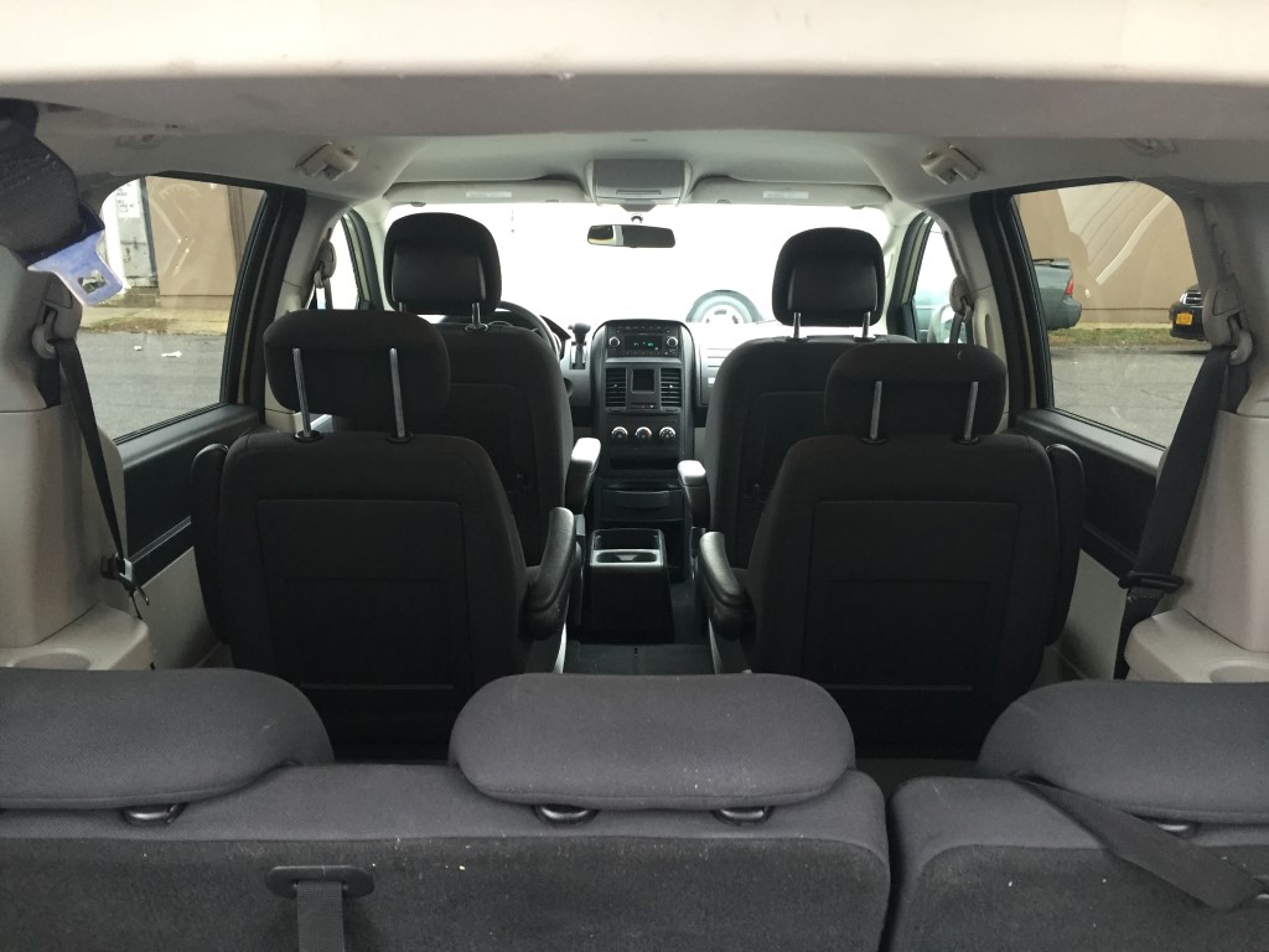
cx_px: 634
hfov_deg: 61.7
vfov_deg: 48.2
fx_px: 1063
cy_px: 476
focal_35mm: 29
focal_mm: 4.15
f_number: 2.2
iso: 125
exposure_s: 1/30
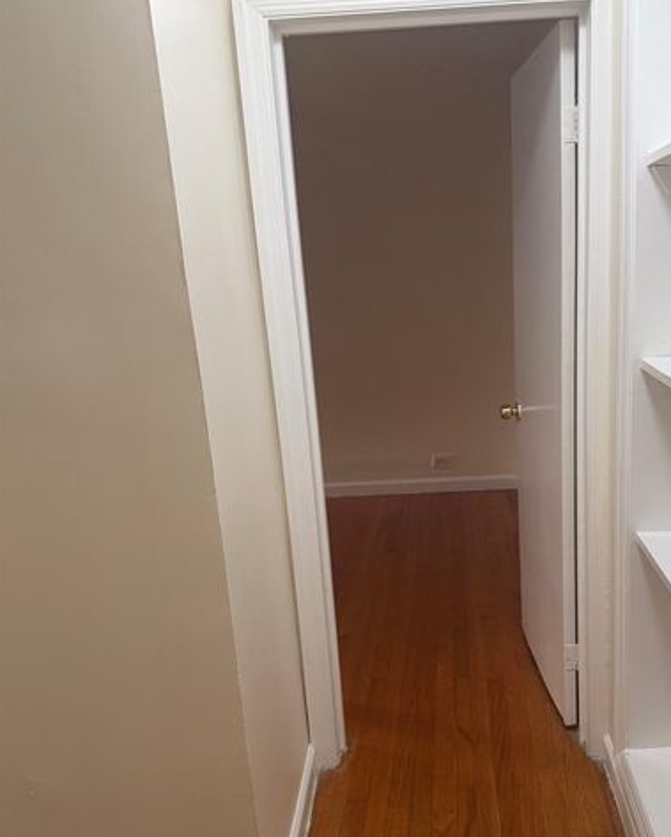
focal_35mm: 33
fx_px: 818
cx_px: 434
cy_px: 512
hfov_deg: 44.1
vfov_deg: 53.7
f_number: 1.78
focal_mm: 6.76
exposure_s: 1/120
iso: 200
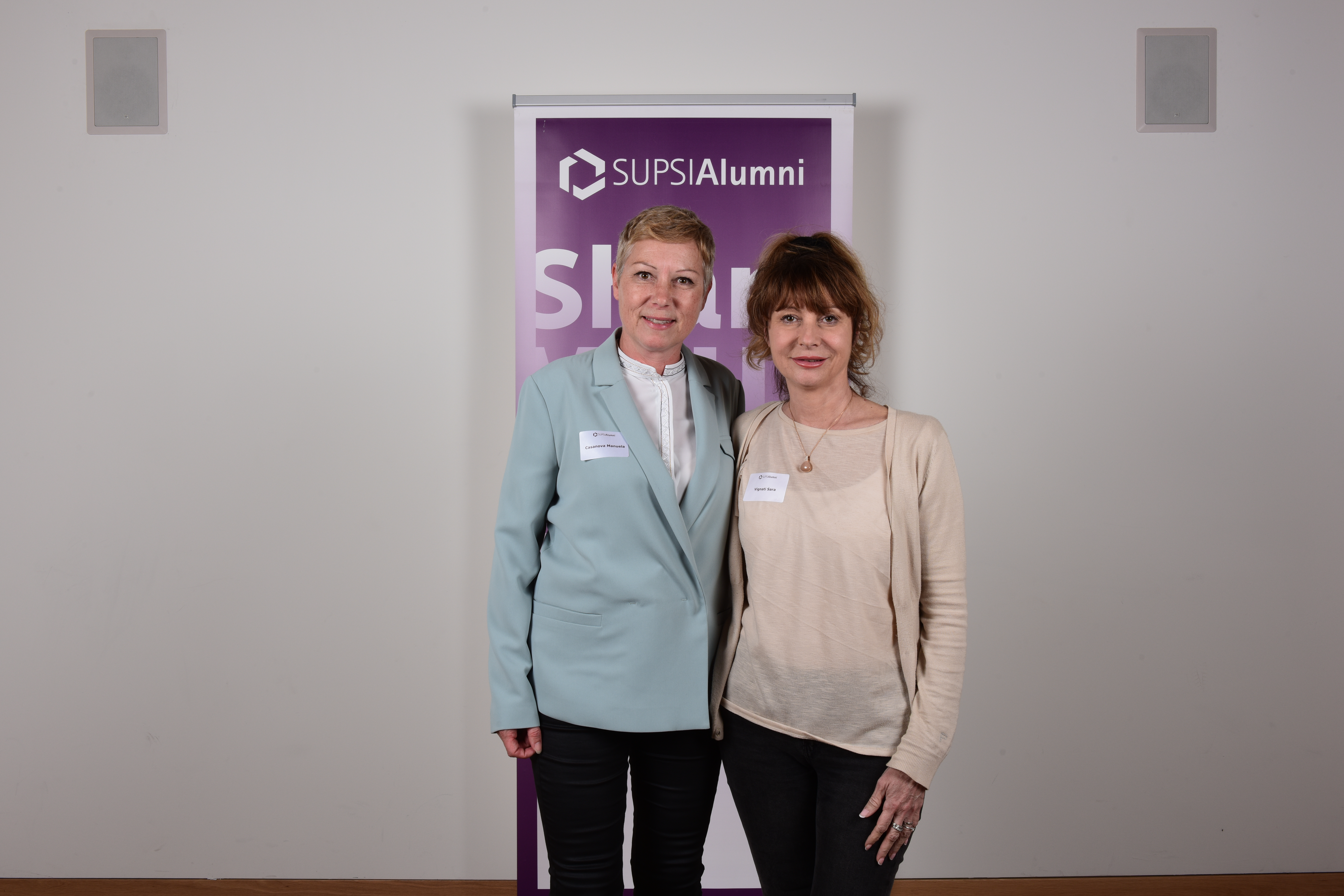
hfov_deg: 35.6
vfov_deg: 24.2
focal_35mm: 56
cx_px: 672
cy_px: 448
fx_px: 2091
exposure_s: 1/125
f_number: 13
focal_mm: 56
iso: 250
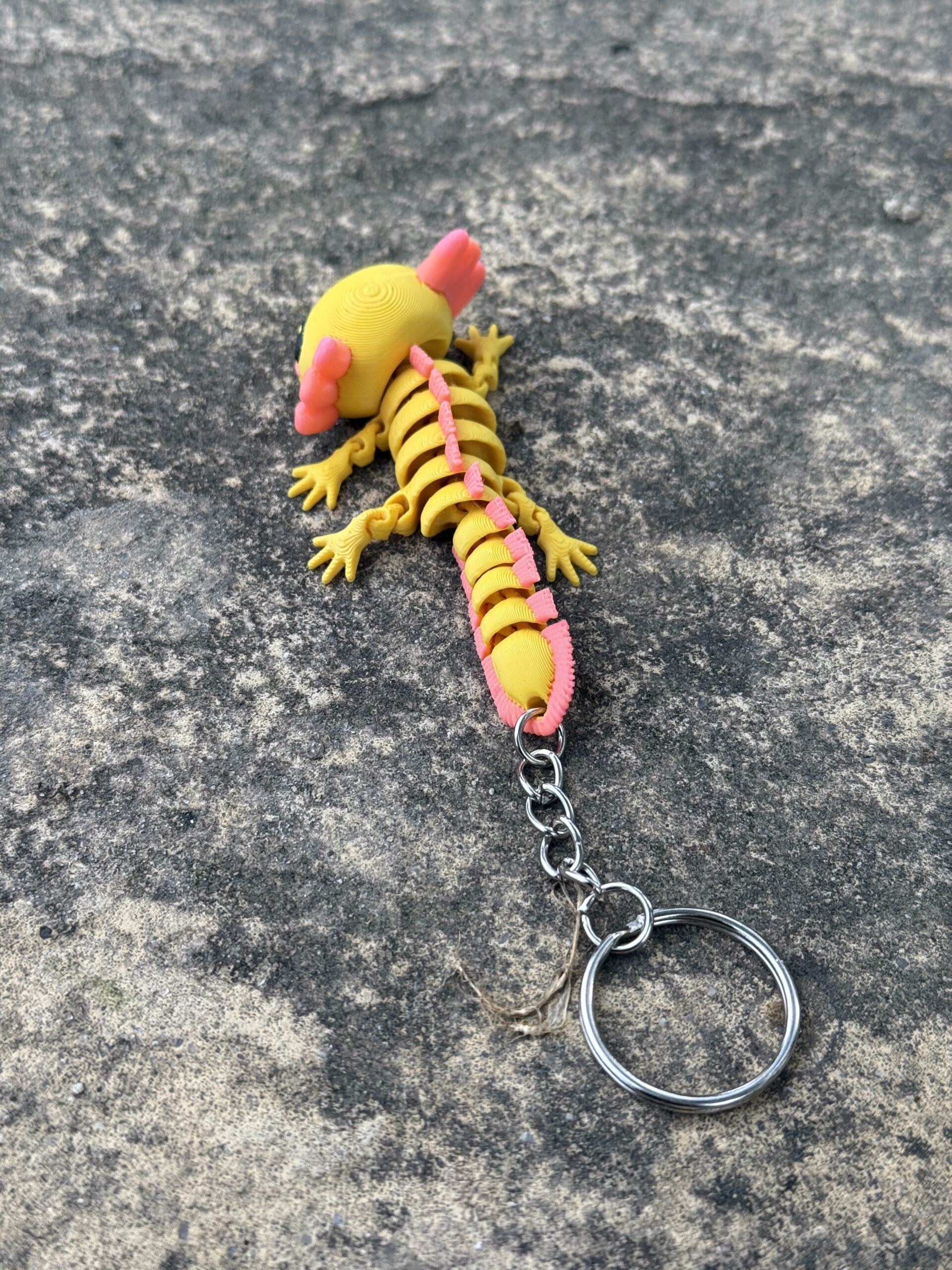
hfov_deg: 30.3
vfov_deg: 39.7
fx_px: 1760
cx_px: 476
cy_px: 635
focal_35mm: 48
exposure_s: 1/545
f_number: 1.78
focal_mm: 6.76
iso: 64
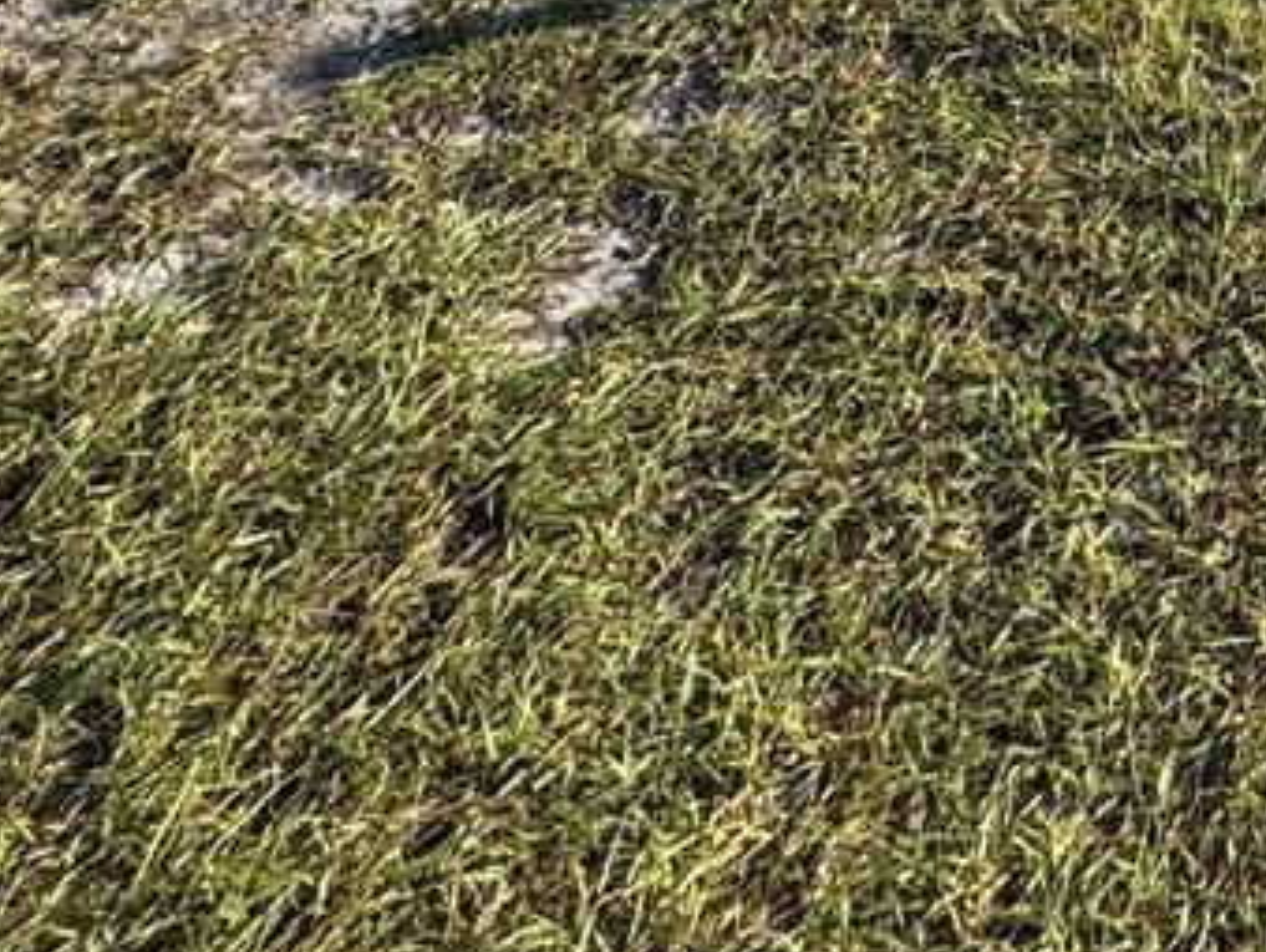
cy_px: -1176
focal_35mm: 66
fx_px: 2416
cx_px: 1763
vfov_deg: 15.4
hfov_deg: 24.5
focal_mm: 2.22
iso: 40
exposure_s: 1/756
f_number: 2.2
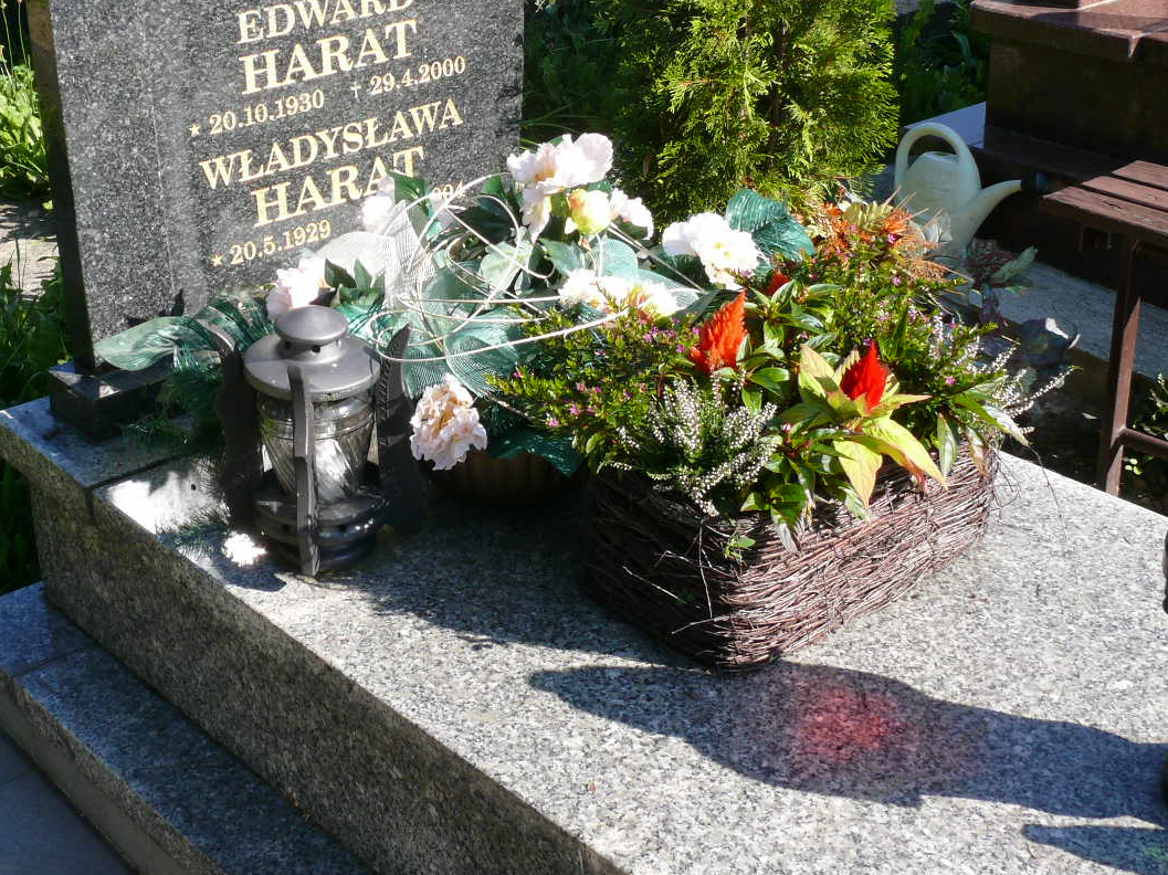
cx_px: 464
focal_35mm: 53
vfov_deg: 27.4
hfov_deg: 36.0
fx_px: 1788
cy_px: 321
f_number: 5.6
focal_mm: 7.4
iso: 100
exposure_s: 1/200
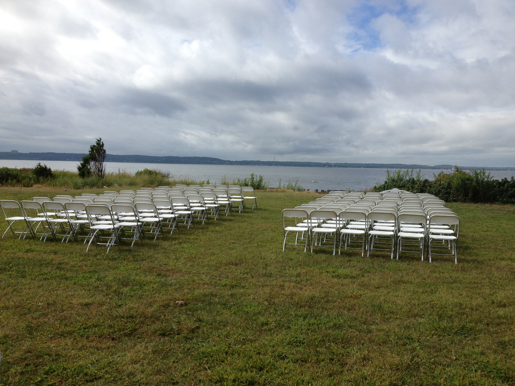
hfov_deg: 52.6
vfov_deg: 40.7
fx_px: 521
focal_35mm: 35
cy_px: 193
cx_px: 258
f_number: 2.4
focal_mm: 4.28
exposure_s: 1/2208
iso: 50
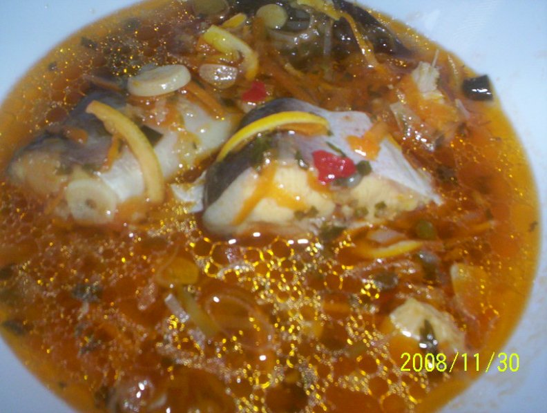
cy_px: 206
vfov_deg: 37.9
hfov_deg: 48.9
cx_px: 274
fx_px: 602
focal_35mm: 38
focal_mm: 4.99
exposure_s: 1/60
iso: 140
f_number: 4.5
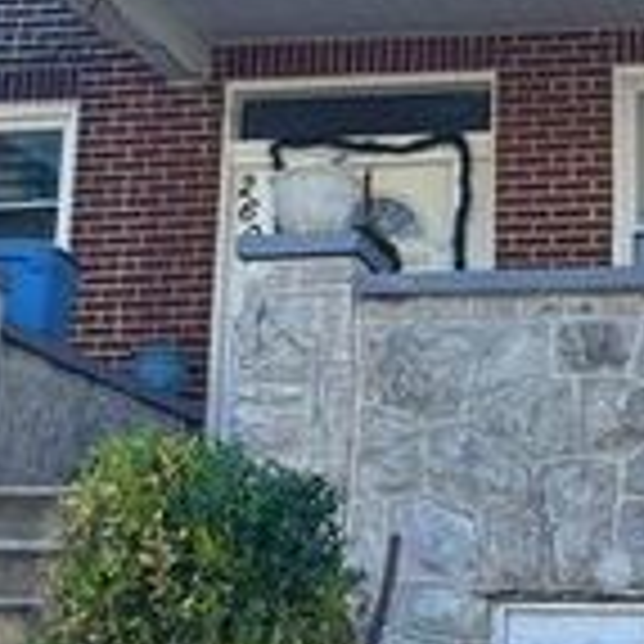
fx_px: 2252
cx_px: 500
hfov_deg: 16.2
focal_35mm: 107
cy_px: 97
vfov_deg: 16.1
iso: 50
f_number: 1.6
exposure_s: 1/1115
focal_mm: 5.96
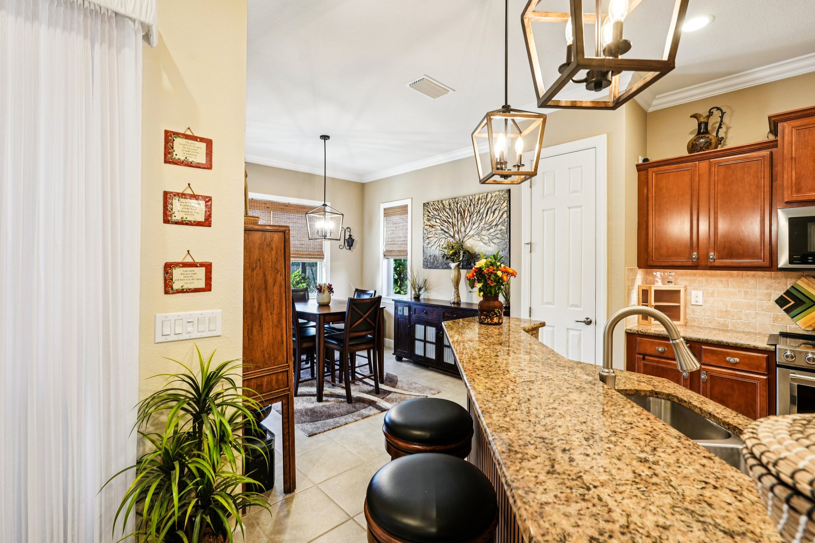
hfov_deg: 96.7
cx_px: 408
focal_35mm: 16
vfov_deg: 73.7
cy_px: 272
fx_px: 362
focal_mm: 16
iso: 400
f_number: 8
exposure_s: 1/8
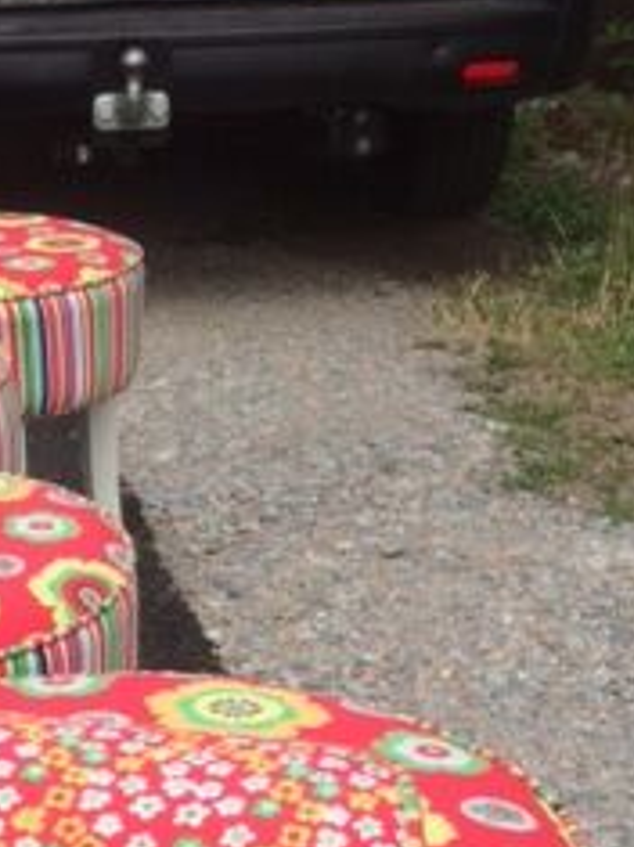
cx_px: -29
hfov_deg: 18.1
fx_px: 1931
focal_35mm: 79
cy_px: 934
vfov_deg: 23.2
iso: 32
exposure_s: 1/733
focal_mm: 4.15
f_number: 2.2
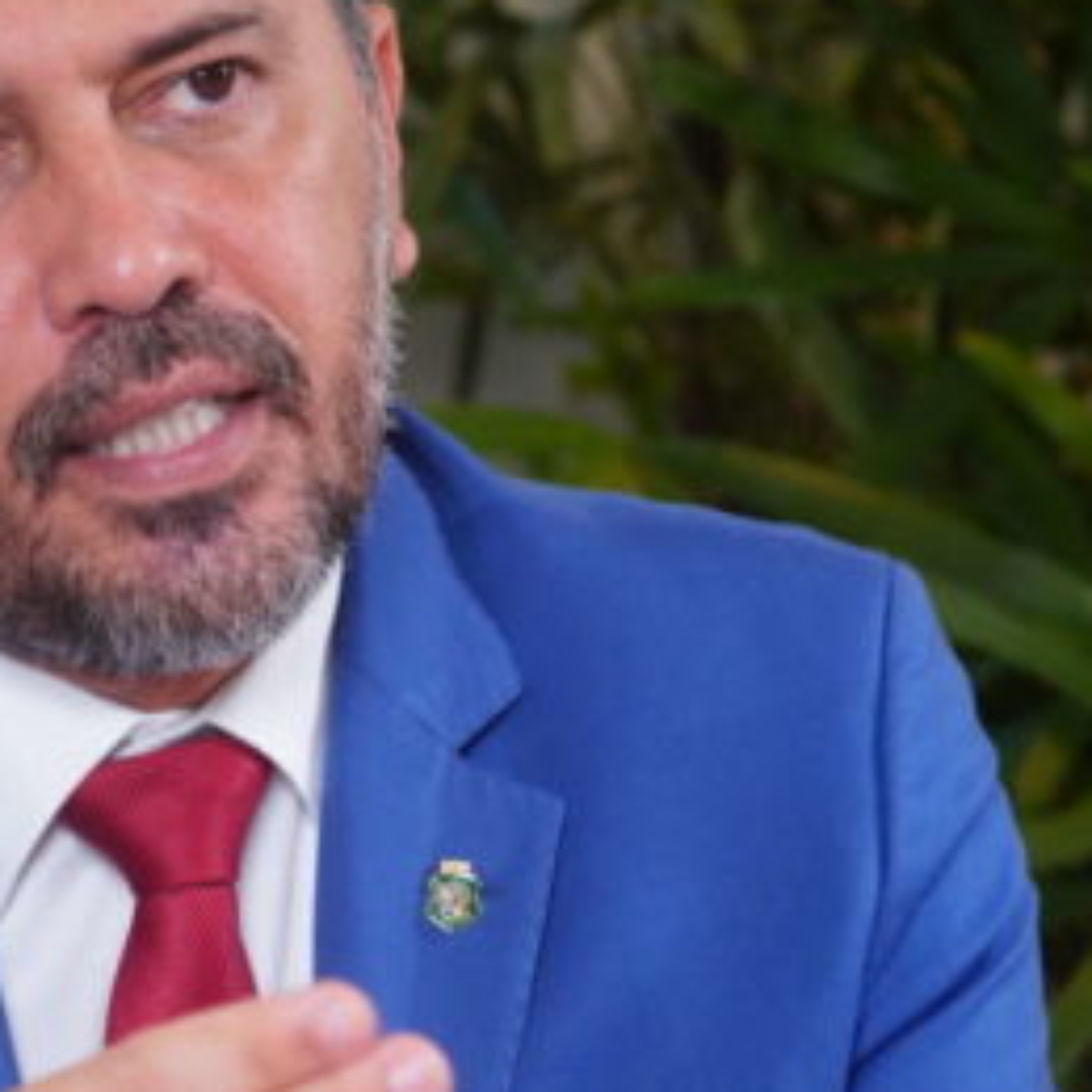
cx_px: 542
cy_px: 384
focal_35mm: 170
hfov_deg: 10.3
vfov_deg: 10.3
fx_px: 6067
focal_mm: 80
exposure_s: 1/160
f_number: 7.1
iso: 5000
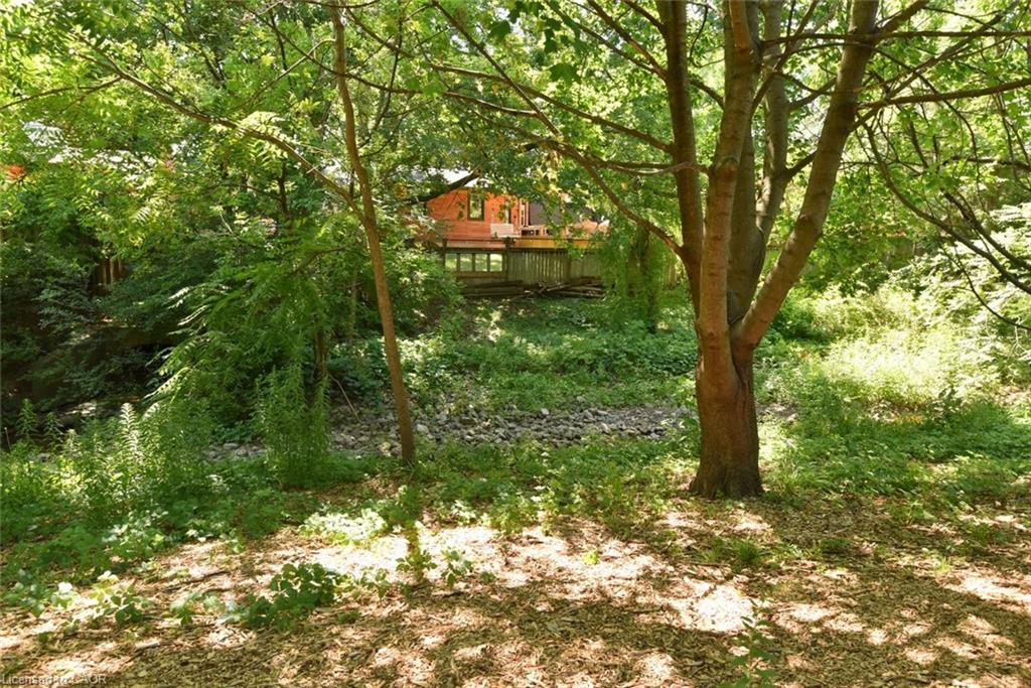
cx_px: 516
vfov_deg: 53.1
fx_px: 687
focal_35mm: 24
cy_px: 344
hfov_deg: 73.7
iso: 500
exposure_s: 1/200
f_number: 7.1
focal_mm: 24
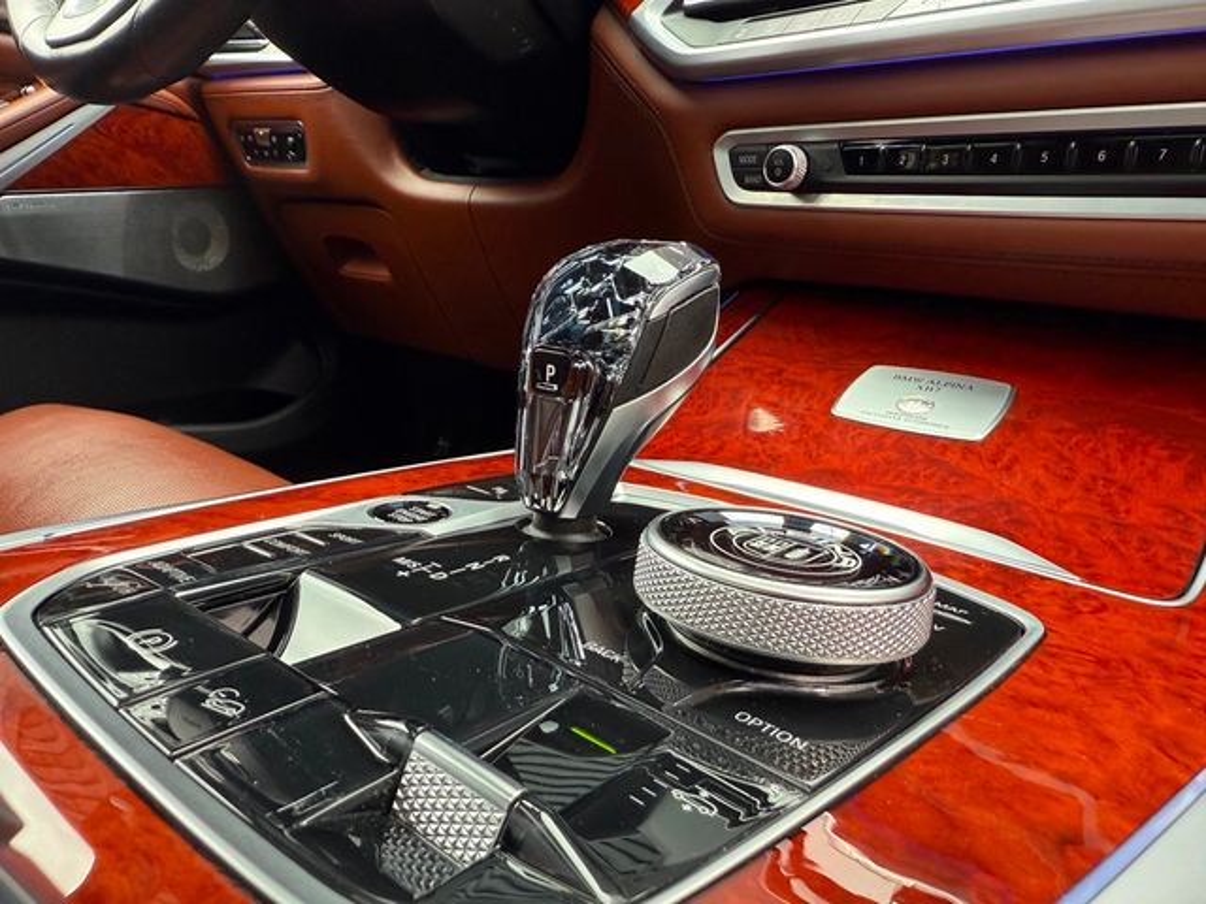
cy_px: 452
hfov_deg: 71.6
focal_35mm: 24
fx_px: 836
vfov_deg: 56.8
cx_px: 603
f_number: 2.2
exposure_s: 1/99
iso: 160
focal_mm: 2.22
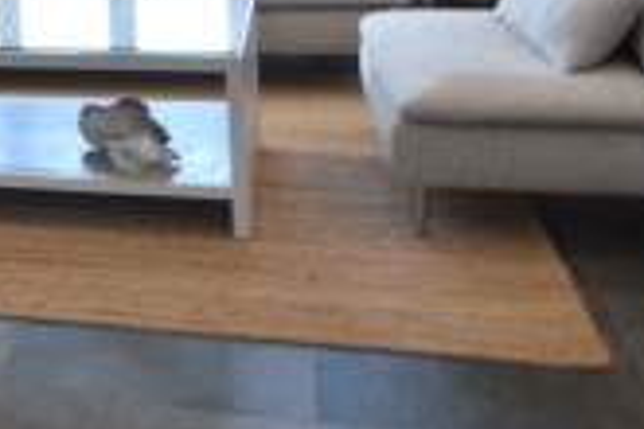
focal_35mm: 61
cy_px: -209
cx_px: -47
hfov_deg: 30.1
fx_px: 1083
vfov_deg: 19.6
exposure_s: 1/2
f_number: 13
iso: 100
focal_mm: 13
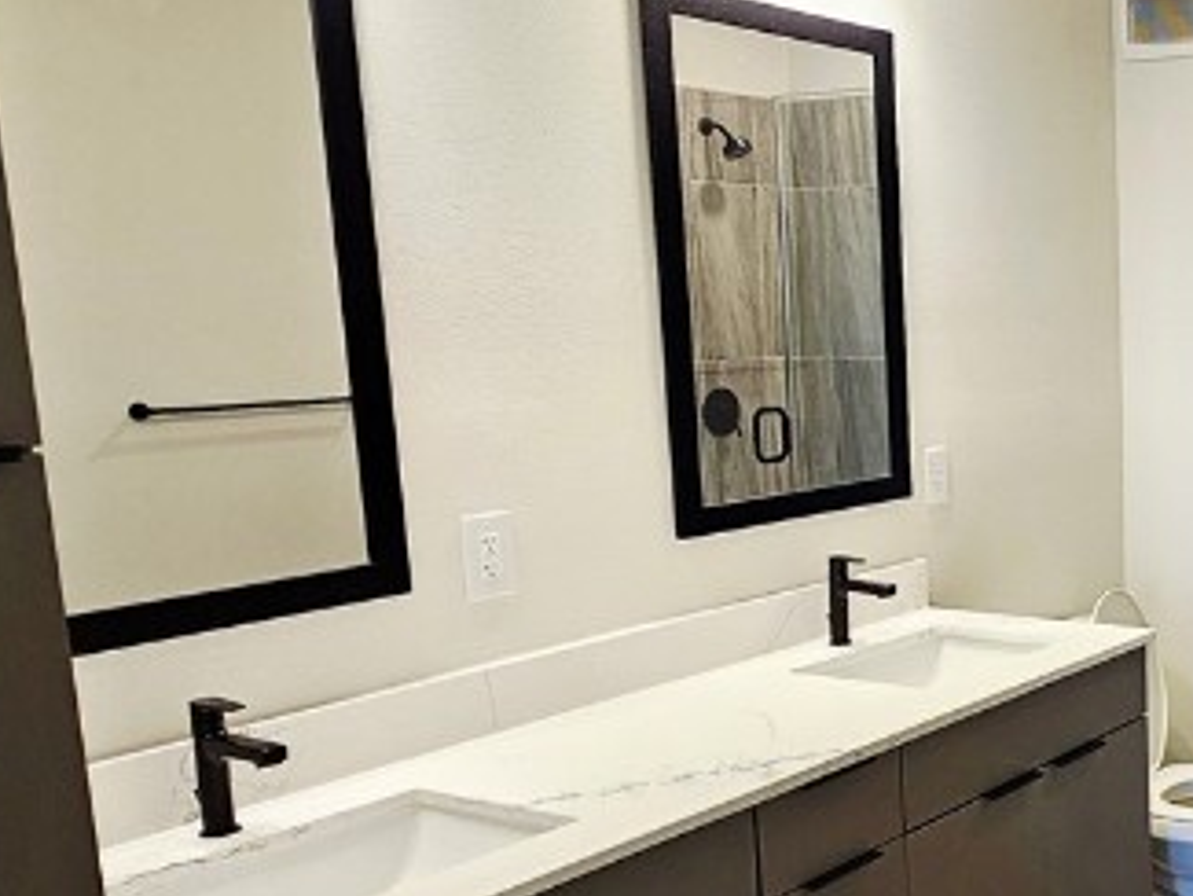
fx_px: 1414
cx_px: 1237
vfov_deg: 34.9
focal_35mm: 41
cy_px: 580
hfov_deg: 39.4
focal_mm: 2.2
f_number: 2.2
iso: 160
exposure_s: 1/60.2
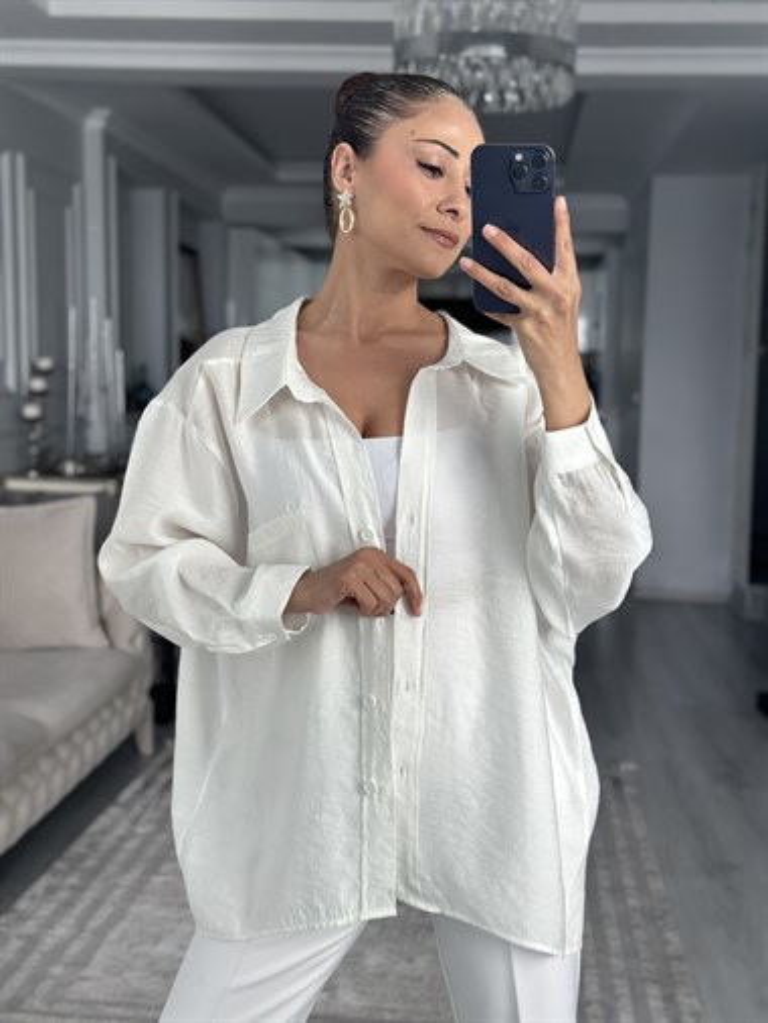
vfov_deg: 39.6
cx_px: 384
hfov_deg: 30.3
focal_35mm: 48
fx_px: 1419
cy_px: 512
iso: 125
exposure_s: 1/121
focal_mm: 6.86
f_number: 1.78
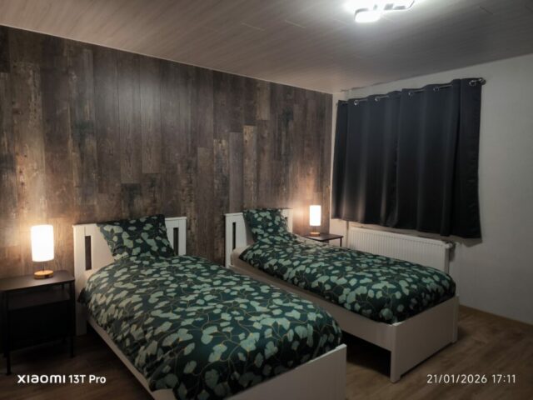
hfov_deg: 71.6
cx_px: 266
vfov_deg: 56.8
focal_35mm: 24
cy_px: 200
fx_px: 370
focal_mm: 6.92
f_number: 1.9
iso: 250
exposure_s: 1/50
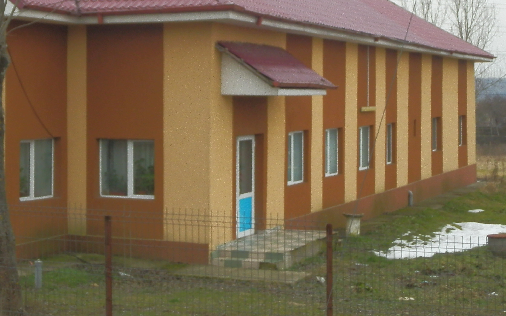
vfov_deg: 16.2
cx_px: 214
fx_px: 1103
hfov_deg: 25.8
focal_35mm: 80
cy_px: 70
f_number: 4
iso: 200
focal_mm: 7.2
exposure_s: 1/320
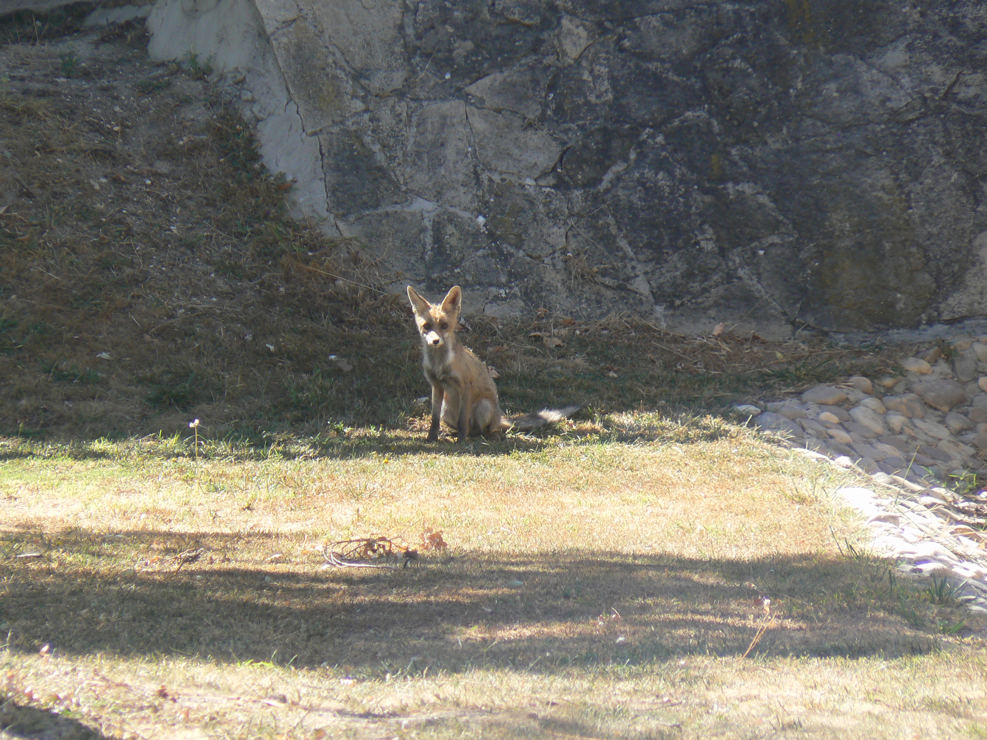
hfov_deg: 4.6
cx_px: 494
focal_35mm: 432
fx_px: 12318
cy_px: 370
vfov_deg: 3.4
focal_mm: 72
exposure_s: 1/160
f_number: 5.6
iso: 80
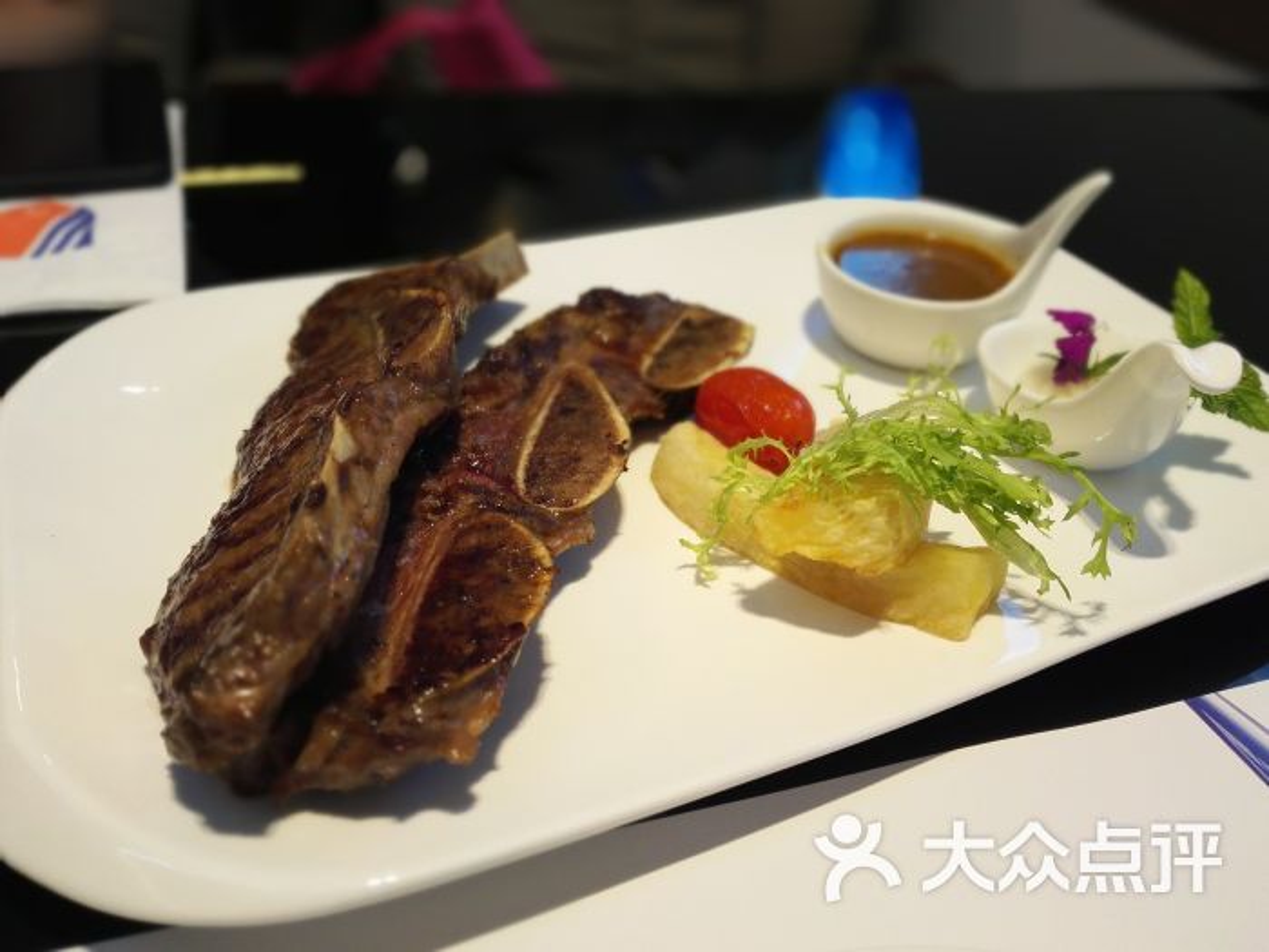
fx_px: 1063
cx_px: 634
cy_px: 476
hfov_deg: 61.7
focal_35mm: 29
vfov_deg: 48.2
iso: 250
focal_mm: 3.8
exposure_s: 1/33.3
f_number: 4
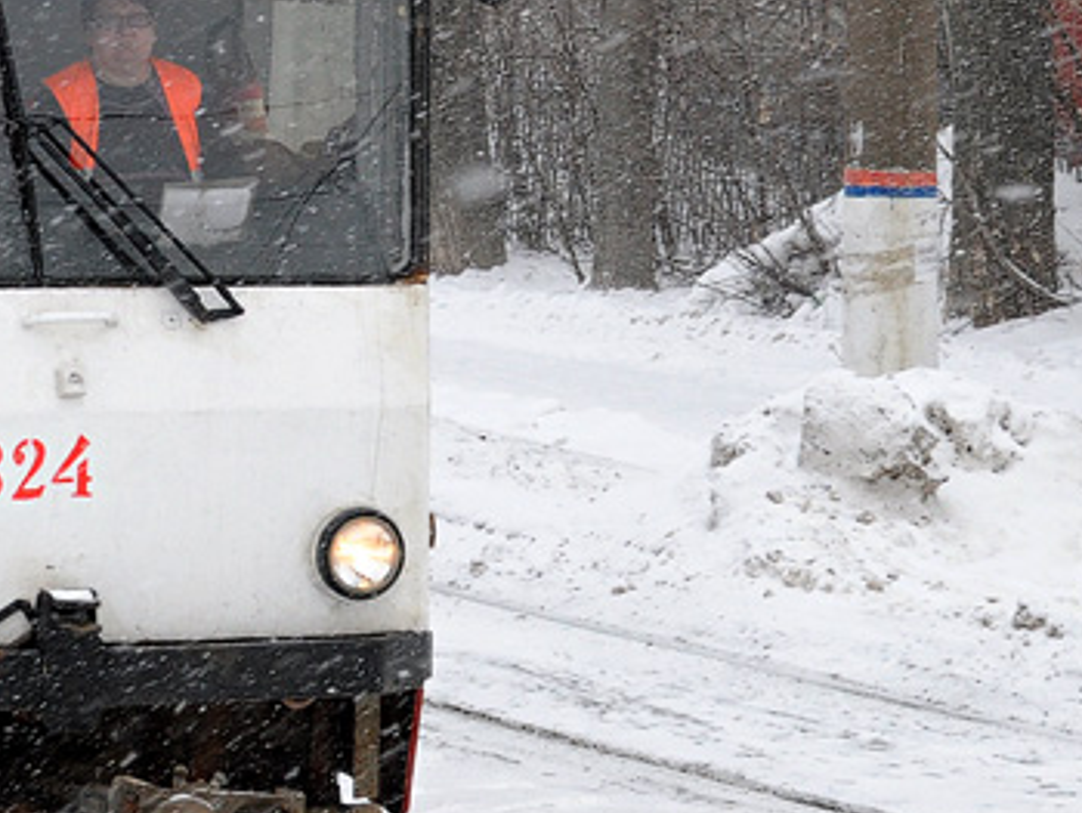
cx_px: -164
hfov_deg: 13.0
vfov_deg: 9.9
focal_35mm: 148
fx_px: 4629
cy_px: -66
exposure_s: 1/250
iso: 320
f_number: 8
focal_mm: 30
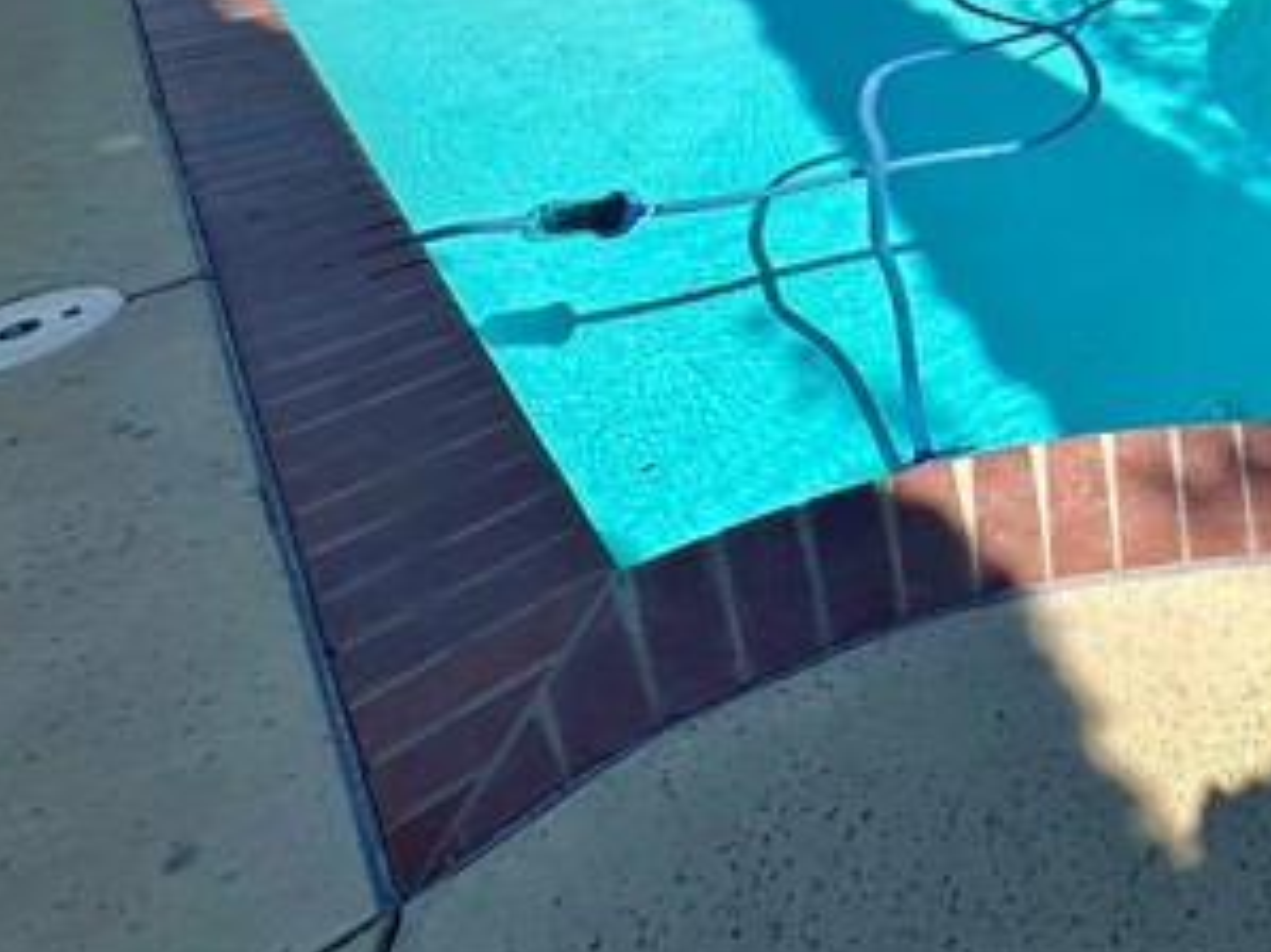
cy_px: -42
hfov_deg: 47.9
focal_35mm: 30
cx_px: 1309
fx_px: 1101
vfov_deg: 39.9
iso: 40
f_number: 2.2
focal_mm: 2.22
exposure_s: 1/1855
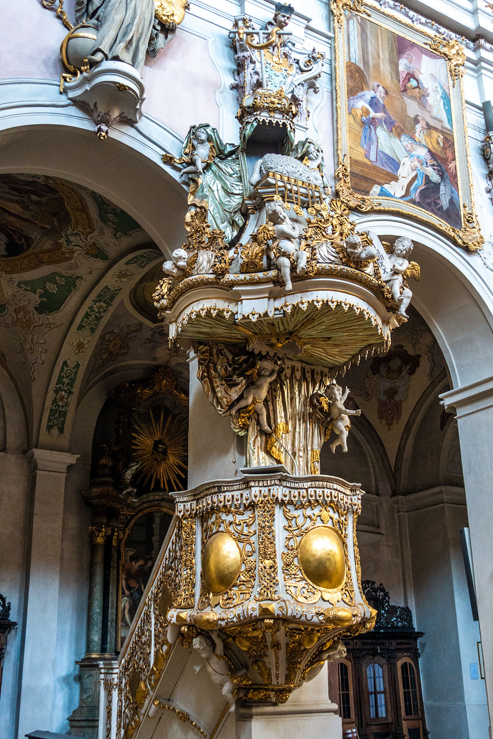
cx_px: 246
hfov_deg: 33.4
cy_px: 357
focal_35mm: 40
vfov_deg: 48.4
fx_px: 822
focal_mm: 14.1
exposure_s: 1/60
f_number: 2.8
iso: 800
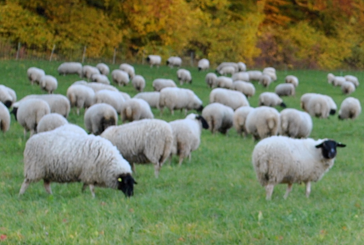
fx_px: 2016
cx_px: 411
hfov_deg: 10.2
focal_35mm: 199
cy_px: 245
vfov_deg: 6.9
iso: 200
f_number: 5.6
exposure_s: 1/125
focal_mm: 40
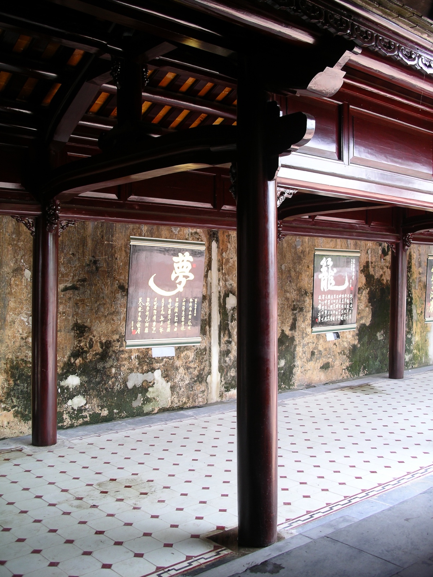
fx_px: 617
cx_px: 216
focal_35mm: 37
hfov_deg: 38.7
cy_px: 288
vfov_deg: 50.1
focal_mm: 7.8
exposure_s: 1/60
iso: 64
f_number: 2.8
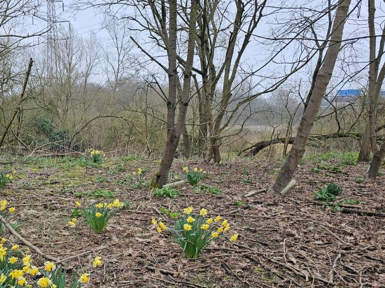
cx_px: 138
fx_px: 367
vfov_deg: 42.4
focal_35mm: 33
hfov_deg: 54.6
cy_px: 188
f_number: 1.7
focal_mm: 6.3
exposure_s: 1/180
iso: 50
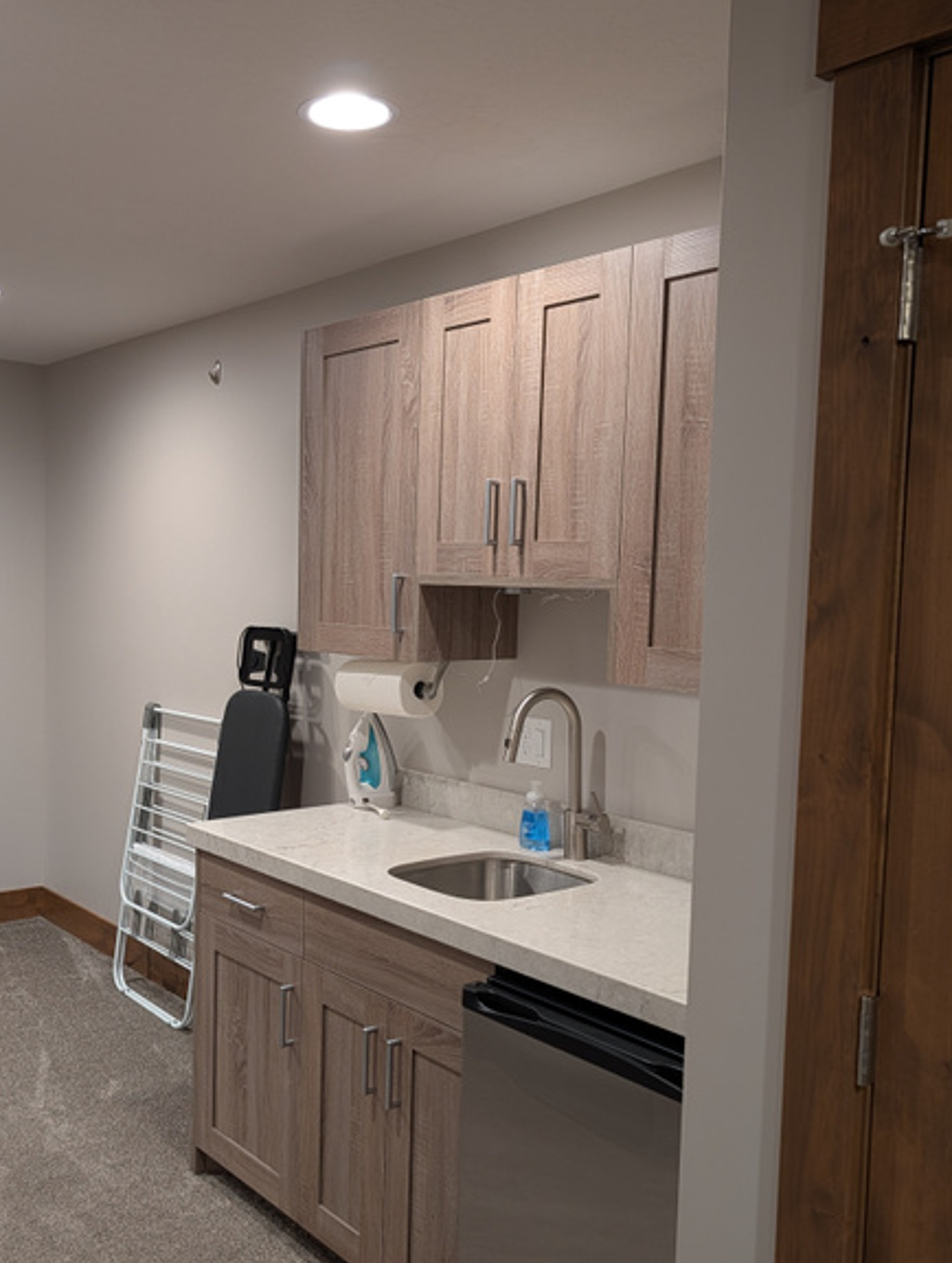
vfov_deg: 56.7
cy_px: 667
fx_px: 1170
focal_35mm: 32
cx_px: 351
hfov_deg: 43.9
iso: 112
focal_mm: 6.9
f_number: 1.68
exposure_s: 1/30
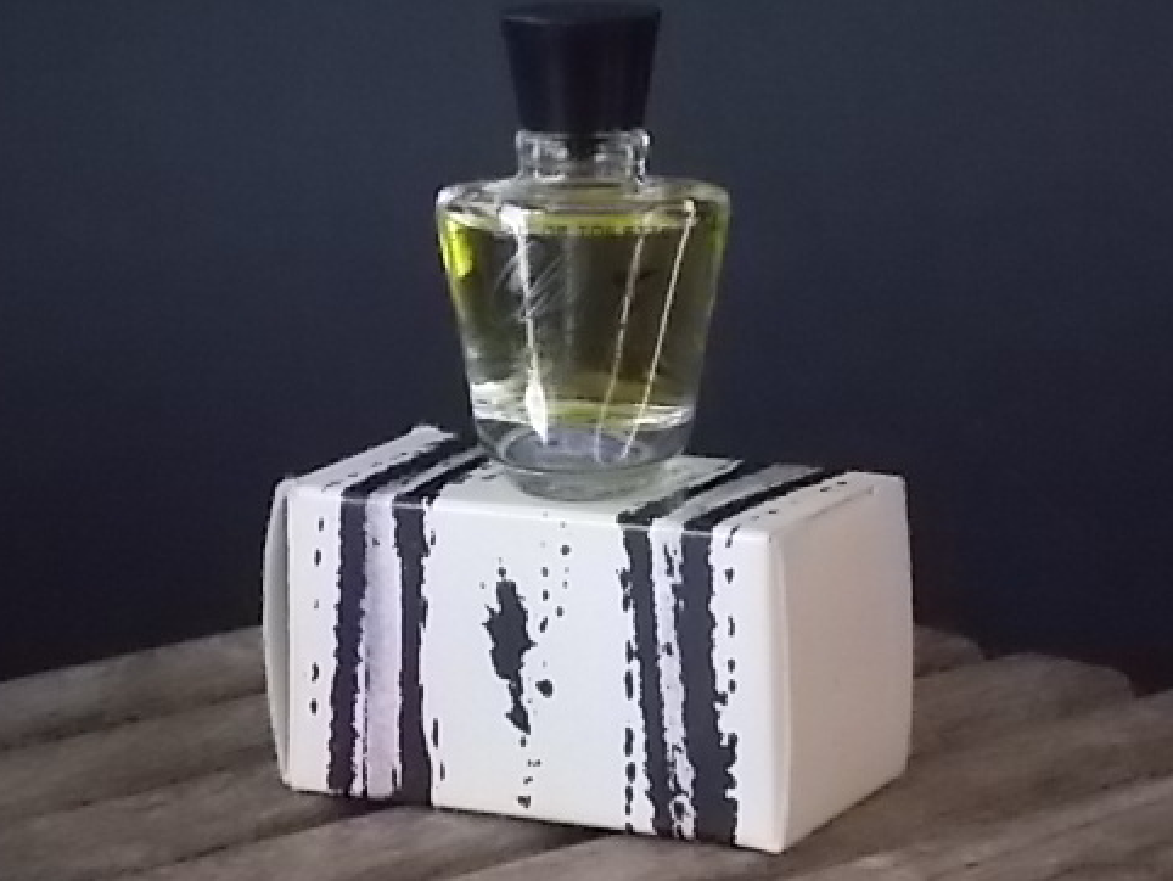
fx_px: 5085
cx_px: 550
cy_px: 419
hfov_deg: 13.2
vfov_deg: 9.9
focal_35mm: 150
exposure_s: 1/100
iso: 800
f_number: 6
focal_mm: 20.1
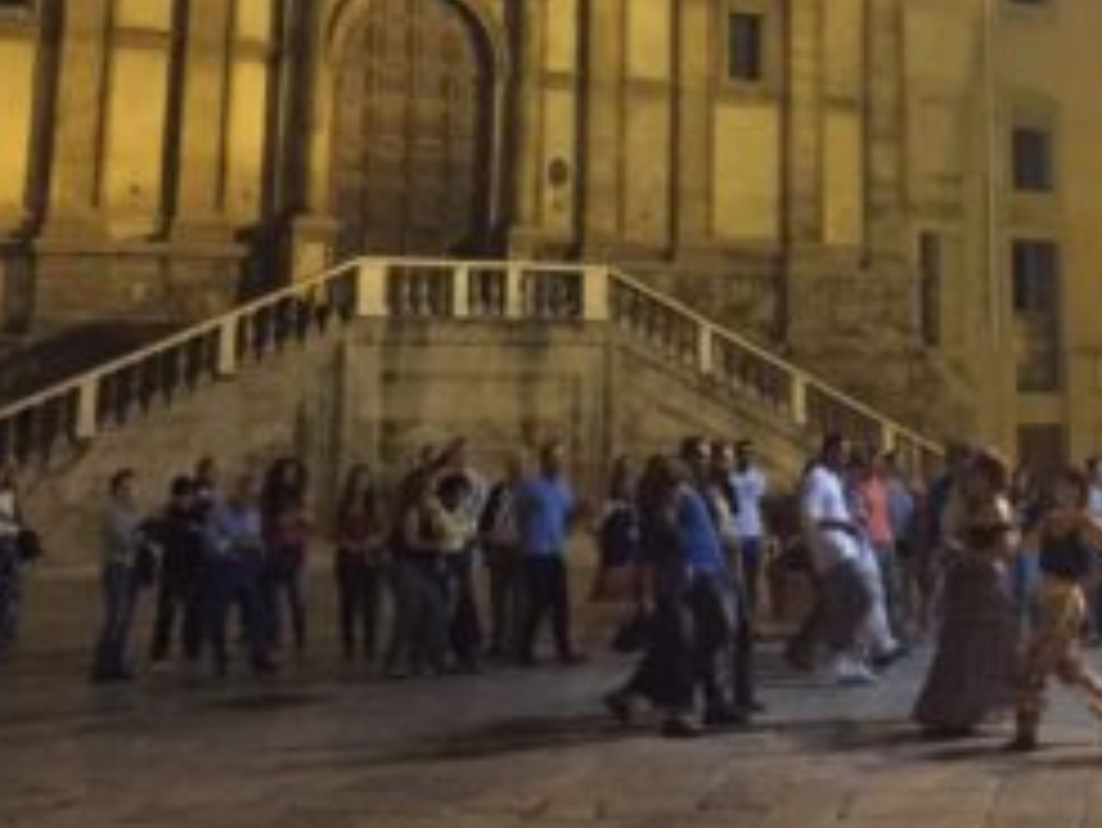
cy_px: -178
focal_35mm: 74
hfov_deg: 25.8
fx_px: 2357
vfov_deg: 18.8
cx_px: 911
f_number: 2.2
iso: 320
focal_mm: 4.15
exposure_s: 1/17
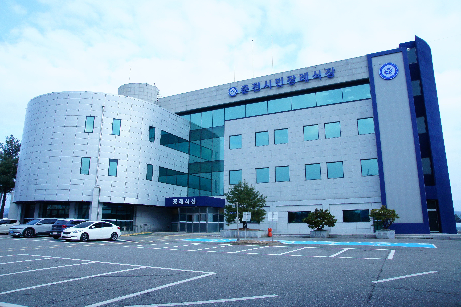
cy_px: 154
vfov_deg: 50.4
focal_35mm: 26
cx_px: 230
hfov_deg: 70.5
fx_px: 326
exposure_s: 1/320
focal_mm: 17
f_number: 9
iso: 800
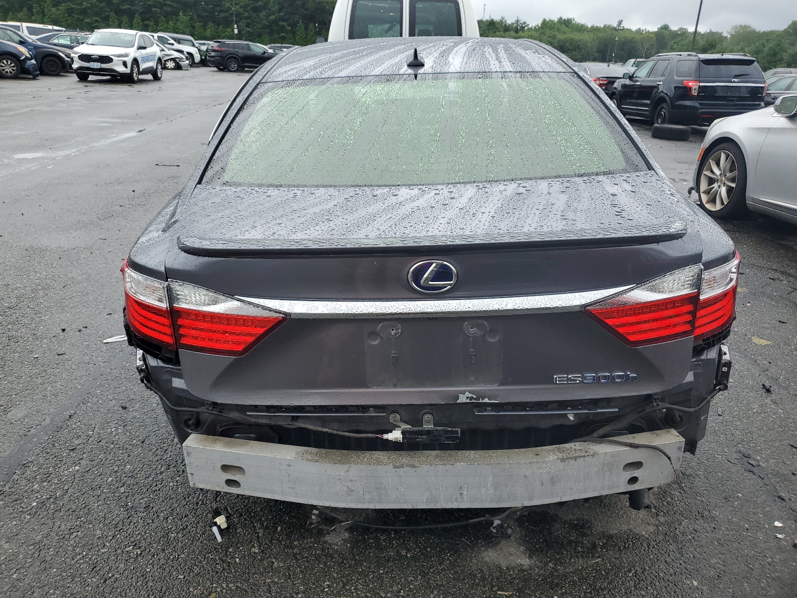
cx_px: 398
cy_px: 299
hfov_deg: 67.3
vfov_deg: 53.1
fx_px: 599
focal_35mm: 26
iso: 50
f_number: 1.5
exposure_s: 1/1000
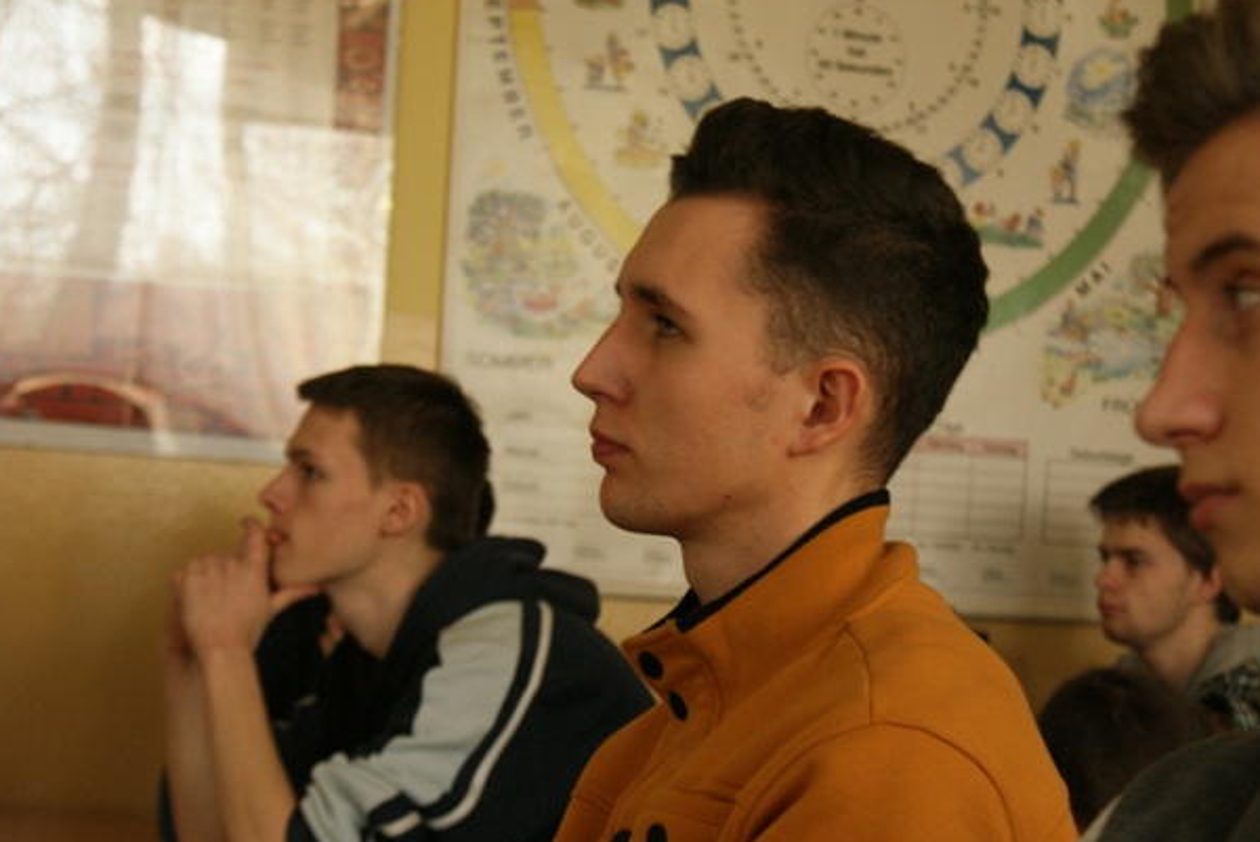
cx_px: 651
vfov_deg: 14.3
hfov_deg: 21.2
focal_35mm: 96
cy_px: 424
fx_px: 3362
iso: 800
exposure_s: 1/40
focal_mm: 60
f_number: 5.6
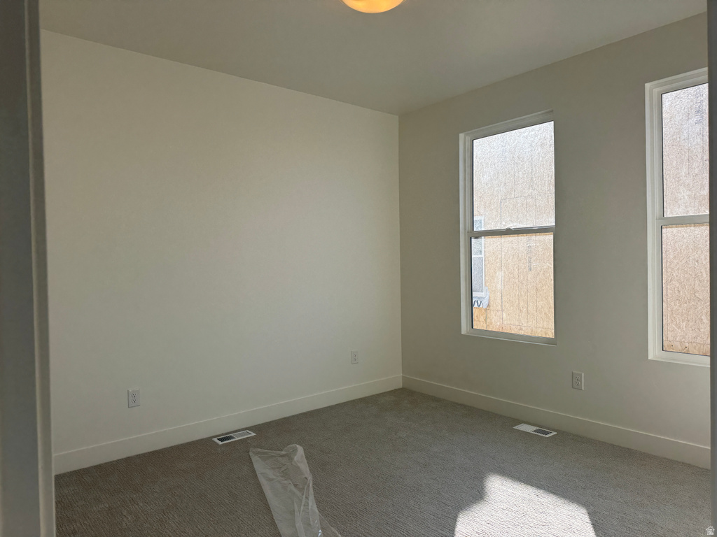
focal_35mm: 24
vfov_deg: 56.8
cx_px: 358
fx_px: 497
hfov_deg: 71.6
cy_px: 268
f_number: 1.78
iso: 80
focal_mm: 6.76
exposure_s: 1/2415
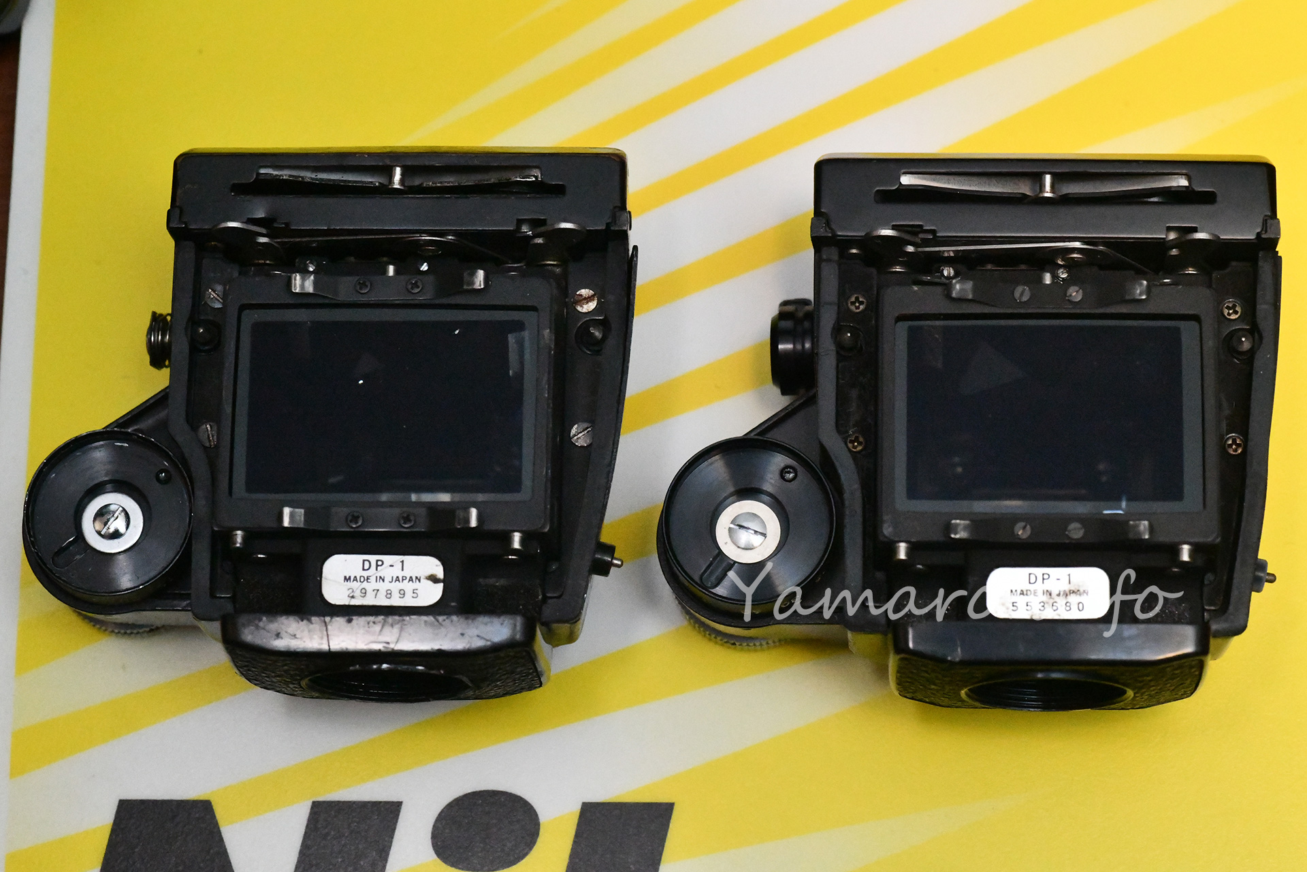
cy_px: 436
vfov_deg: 15.2
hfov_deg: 22.6
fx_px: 3267
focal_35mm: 90
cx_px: 654
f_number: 16
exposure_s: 1/100
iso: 25600
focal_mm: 90
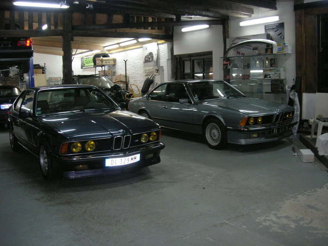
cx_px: 164
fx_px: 360
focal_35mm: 38
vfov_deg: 37.7
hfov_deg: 49.0
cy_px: 123
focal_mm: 7.8
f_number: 2.8
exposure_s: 1/28.3
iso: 185
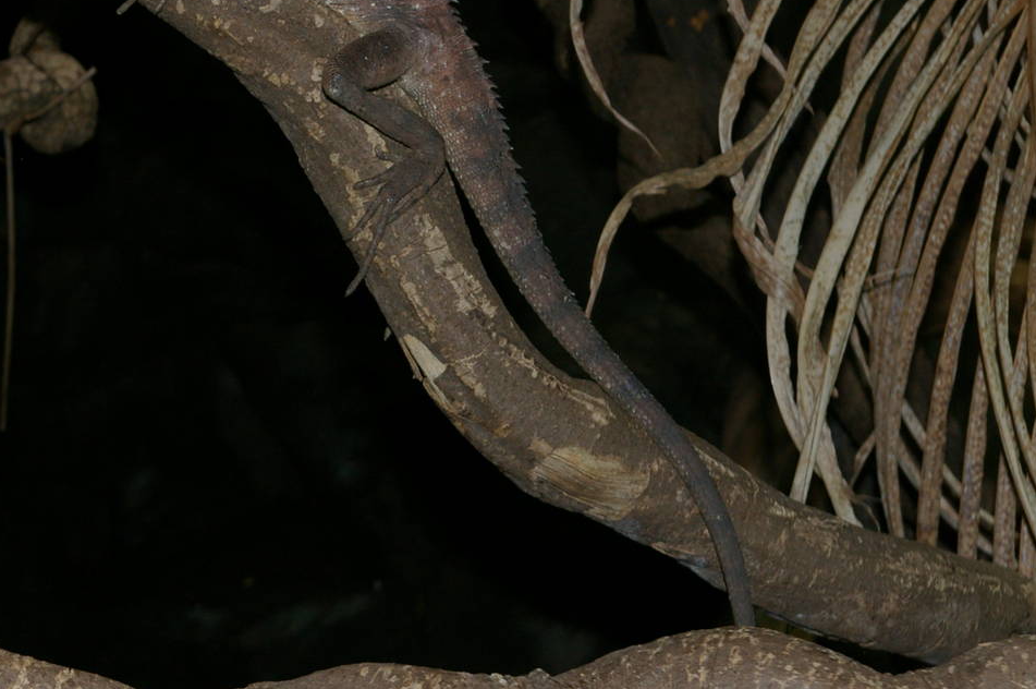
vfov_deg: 9.8
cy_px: 145
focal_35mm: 139
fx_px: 3991
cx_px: 255
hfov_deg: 14.7
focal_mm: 55
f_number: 11
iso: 400
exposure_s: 1/60
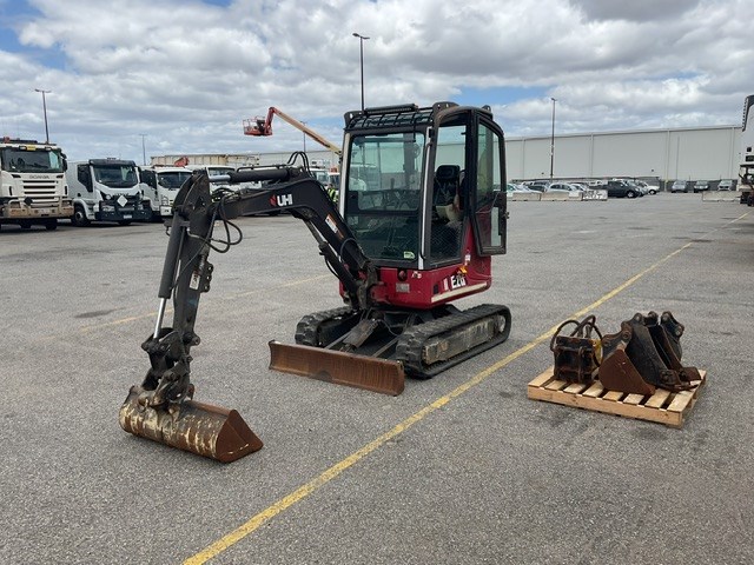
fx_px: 632
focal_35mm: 29
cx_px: 377
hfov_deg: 61.7
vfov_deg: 48.2
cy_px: 282
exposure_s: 1/2141
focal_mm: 3
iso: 16
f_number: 1.8
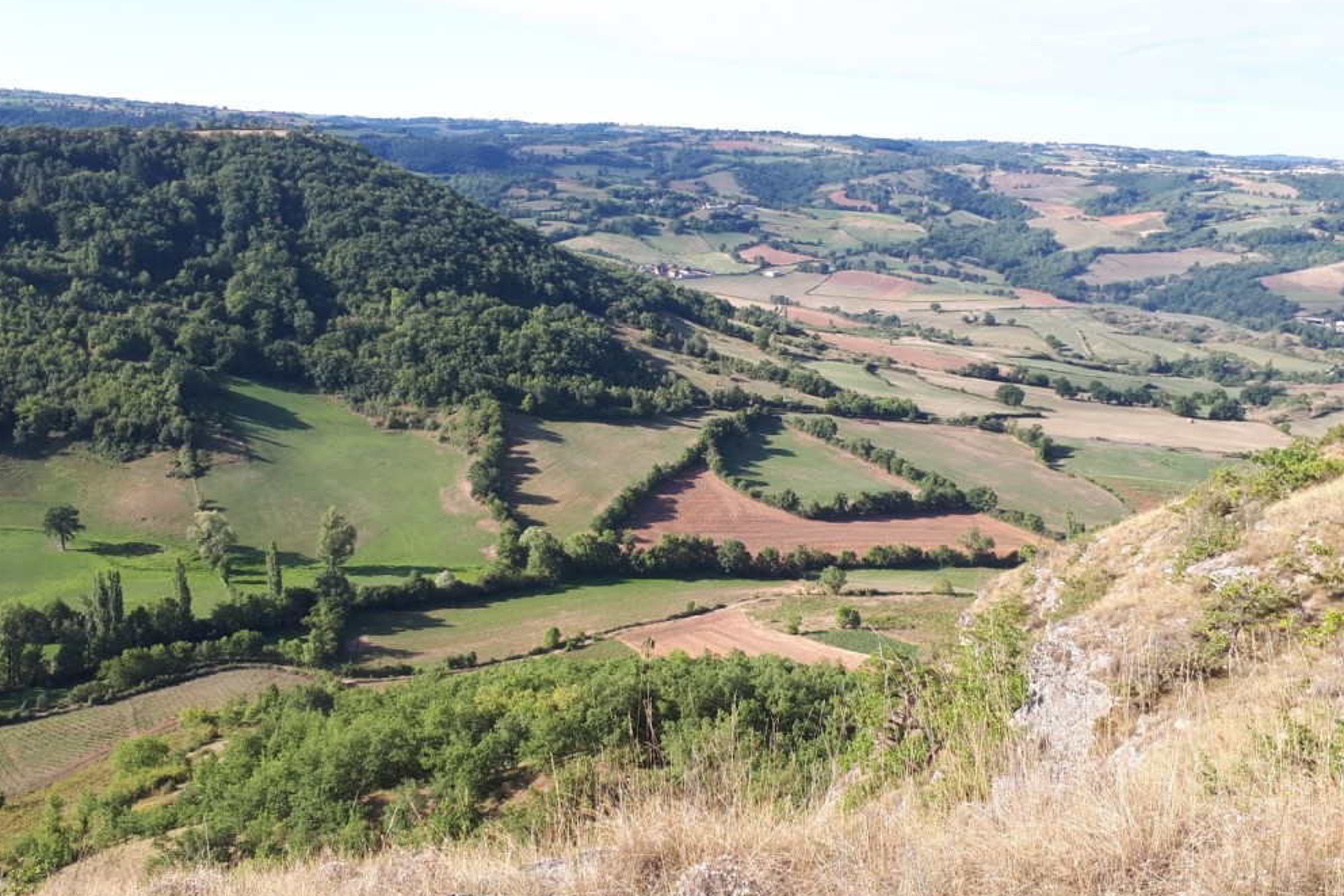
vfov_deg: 44.9
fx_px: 1082
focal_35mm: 29
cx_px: 652
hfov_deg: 63.7
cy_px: 458
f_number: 1.9
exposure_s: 1/540
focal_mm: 3.6
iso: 40
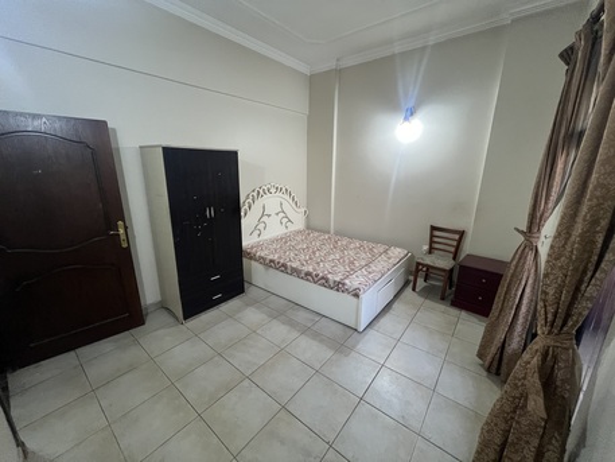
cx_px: 308
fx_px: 231
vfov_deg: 89.9
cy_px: 231
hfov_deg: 106.2
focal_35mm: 13
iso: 320
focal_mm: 1.57
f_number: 1.8
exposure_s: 1/50
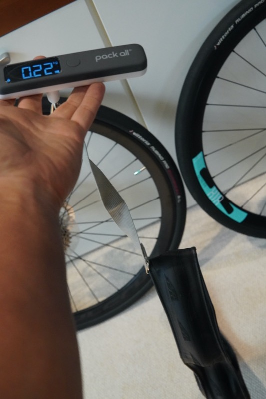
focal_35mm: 45
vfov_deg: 43.6
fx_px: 499
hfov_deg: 29.9
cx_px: 133
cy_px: 200
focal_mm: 30
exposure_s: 1/50
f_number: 6.3
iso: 5000
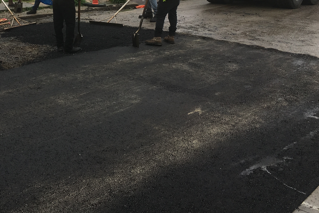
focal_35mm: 54
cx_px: 51
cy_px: 12
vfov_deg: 24.2
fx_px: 478
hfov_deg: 35.3
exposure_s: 1/460
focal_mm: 4.15
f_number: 2.2
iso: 25
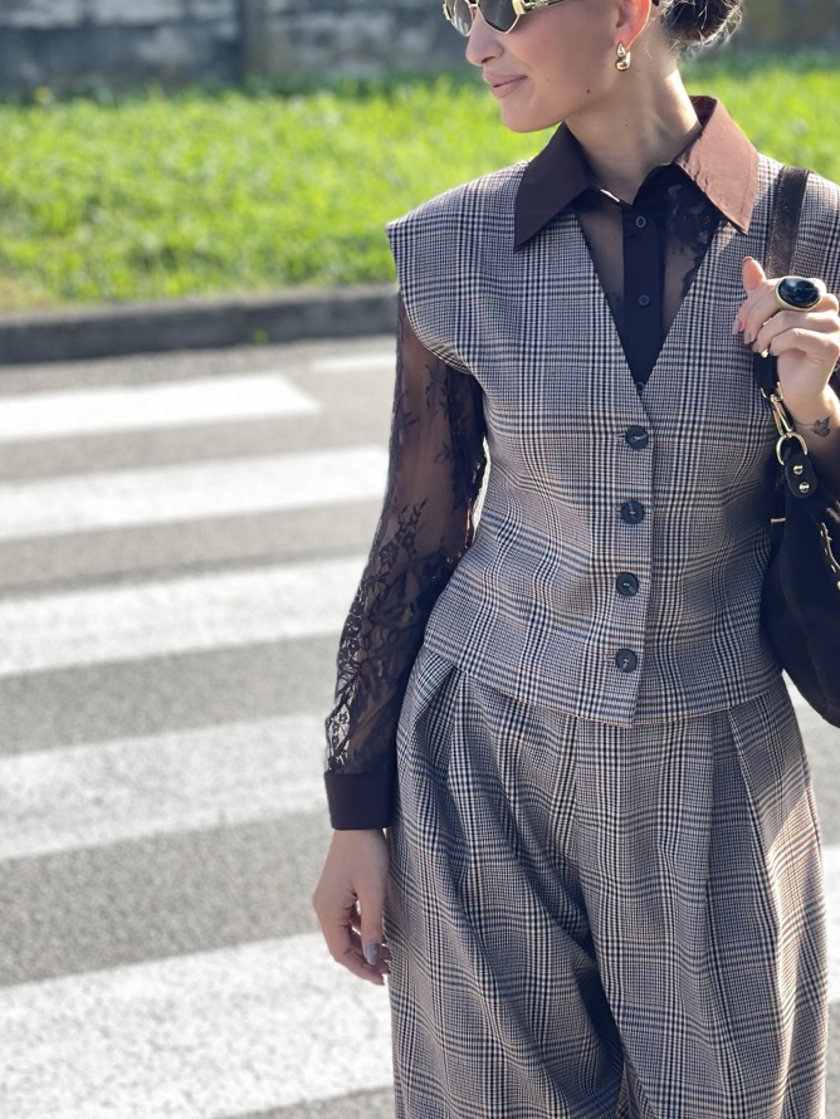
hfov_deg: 16.0
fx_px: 2975
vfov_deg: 21.3
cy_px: 448
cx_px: 562
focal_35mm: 92
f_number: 2.2
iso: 32
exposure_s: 1/340
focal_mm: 7.5
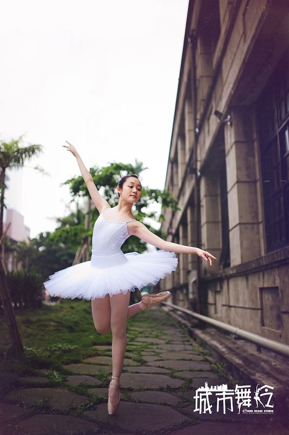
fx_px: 422
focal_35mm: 35
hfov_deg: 37.8
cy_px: 218
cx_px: 144
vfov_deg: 54.5
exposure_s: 1/250
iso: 200
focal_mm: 35
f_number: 1.4
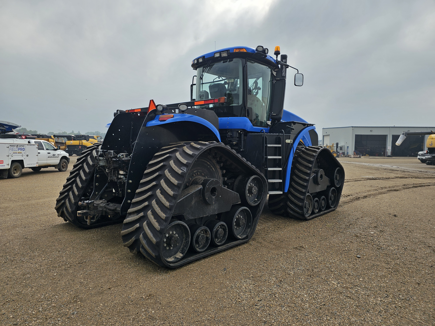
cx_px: 218
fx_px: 289
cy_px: 163
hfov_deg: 73.9
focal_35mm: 23
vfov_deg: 58.9
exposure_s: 1/1002
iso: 10
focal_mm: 6.3
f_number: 1.7
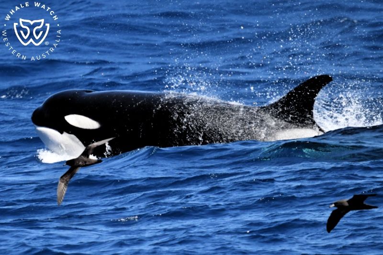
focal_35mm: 600
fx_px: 6382
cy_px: 128
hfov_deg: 3.4
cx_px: 192
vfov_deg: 2.3
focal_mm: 600
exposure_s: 1/8000
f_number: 6.3
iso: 1800
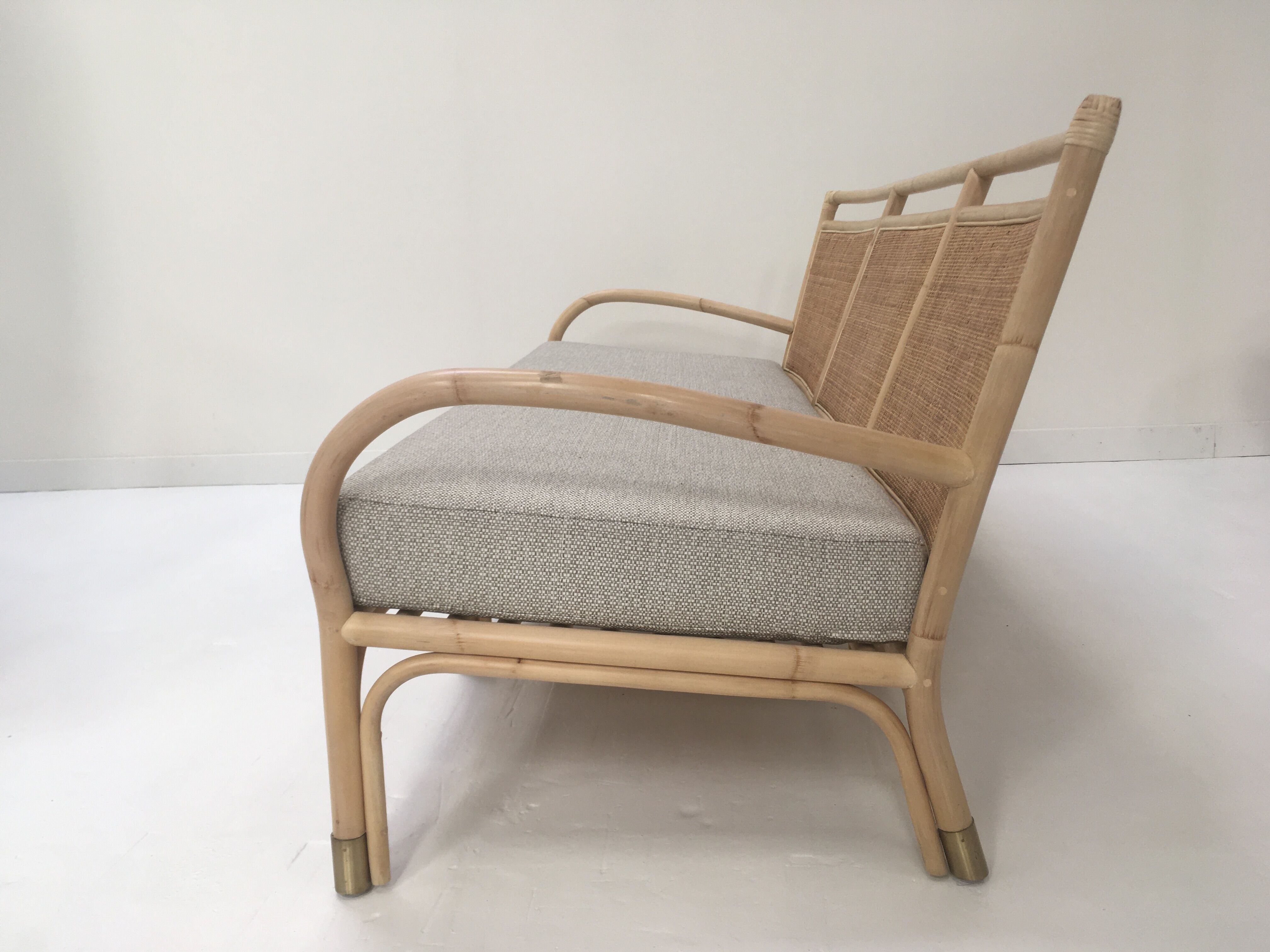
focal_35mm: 29
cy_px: 476
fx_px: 1064
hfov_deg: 61.7
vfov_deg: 48.2
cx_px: 635
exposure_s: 1/50
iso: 32
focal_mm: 4.15
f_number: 2.2
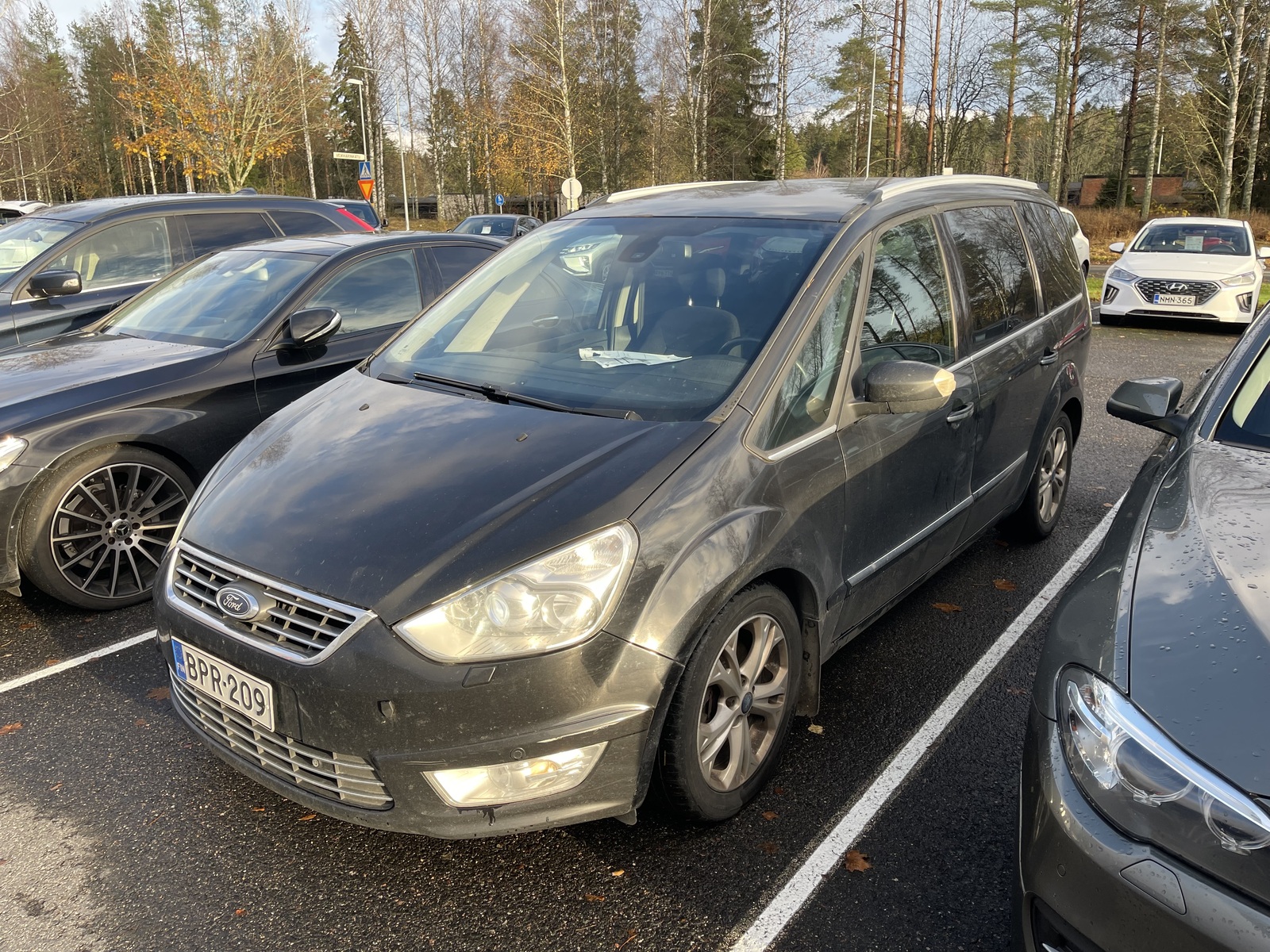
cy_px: 476
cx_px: 635
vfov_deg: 54.9
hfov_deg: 69.4
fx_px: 917
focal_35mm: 25
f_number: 1.6
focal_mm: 5.1
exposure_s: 1/382
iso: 32
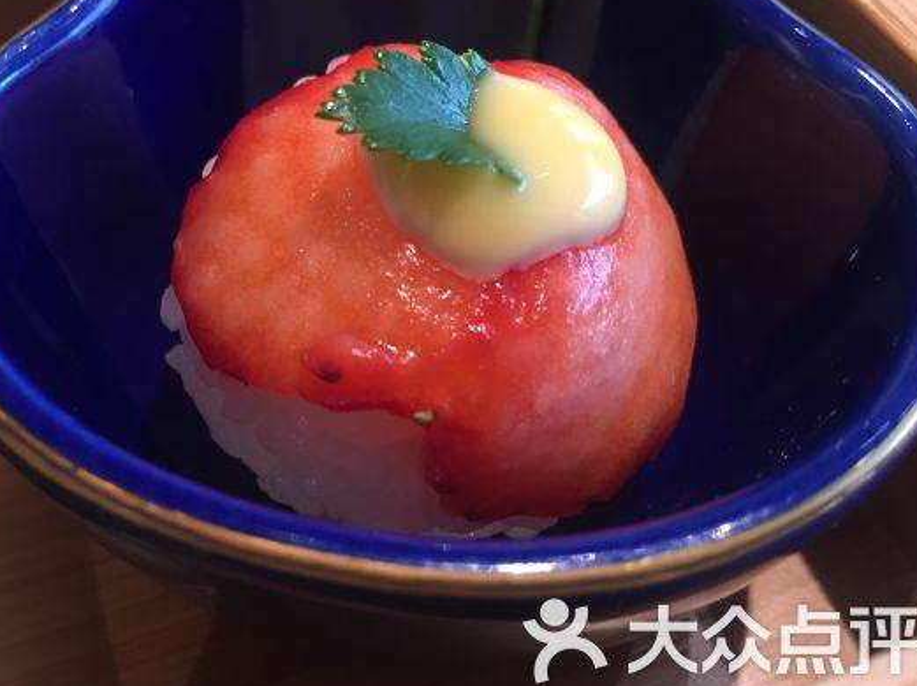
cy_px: 270
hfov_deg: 47.5
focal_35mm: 39
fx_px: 1032
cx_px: 348
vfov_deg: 36.6
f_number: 2.2
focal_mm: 4.15
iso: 100
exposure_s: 1/33
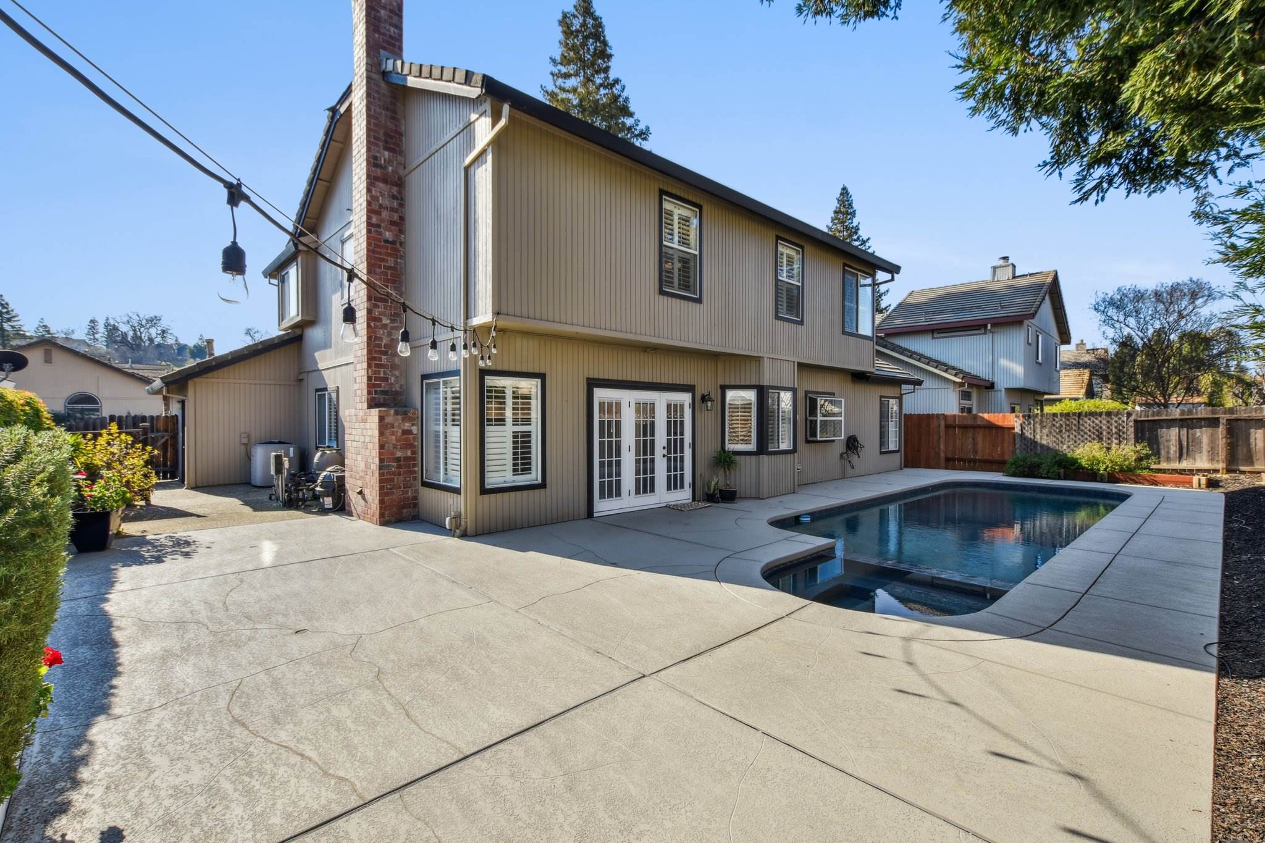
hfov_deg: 100.4
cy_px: 422
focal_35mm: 15
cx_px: 632
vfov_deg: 77.3
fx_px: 527
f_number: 8
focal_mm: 10
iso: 100
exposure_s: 1/160
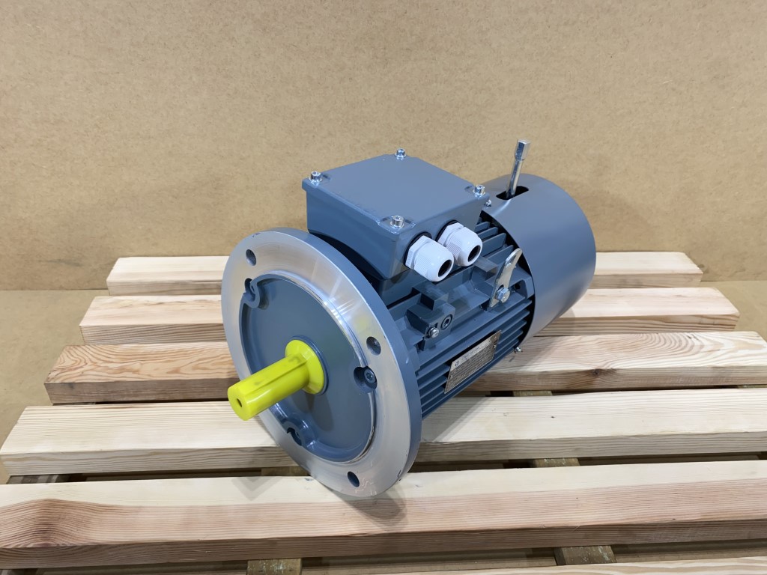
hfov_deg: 67.3
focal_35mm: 26
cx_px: 384
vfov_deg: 53.1
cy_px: 288
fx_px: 576
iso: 32
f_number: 1.8
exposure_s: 1/147
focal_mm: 4.25
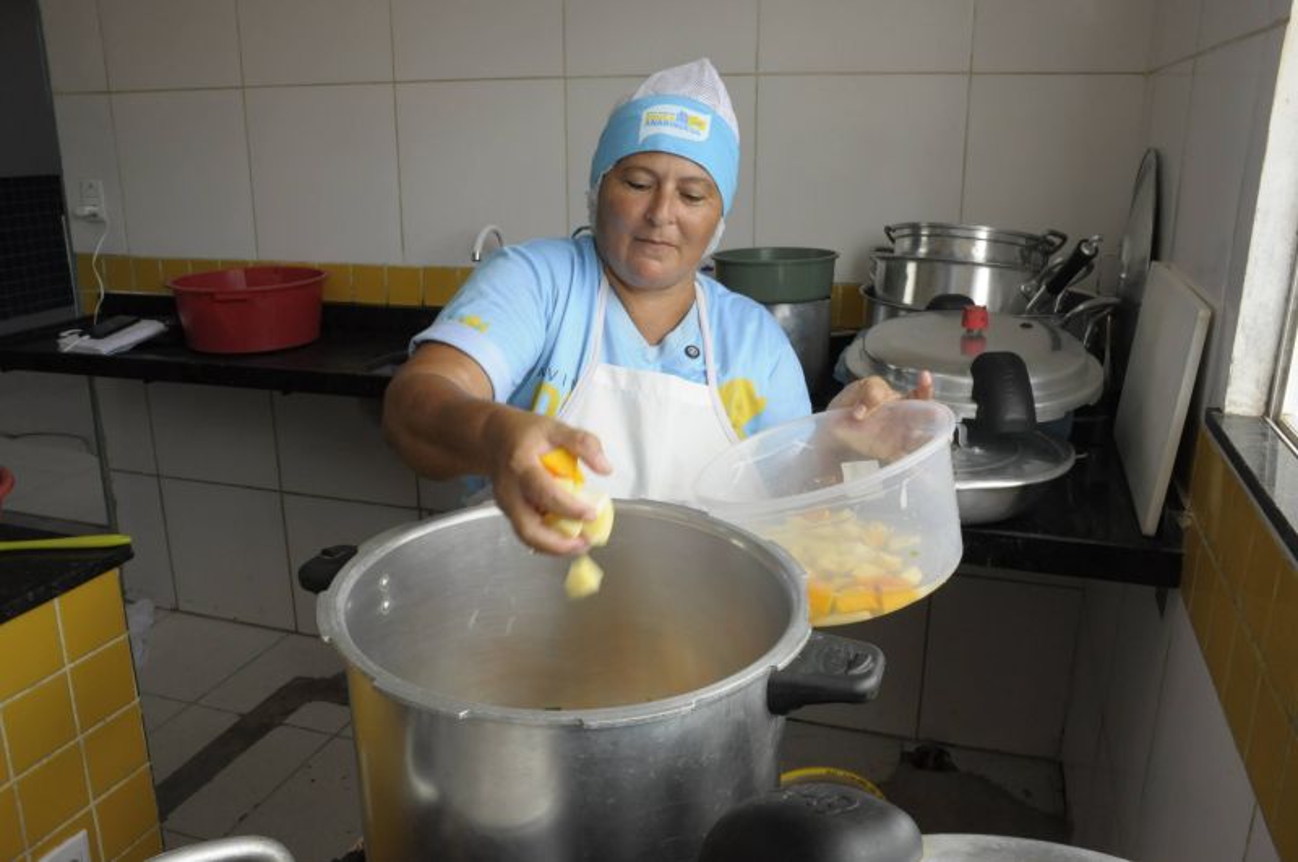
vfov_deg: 43.5
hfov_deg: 62.0
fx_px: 1080
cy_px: 431
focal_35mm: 30
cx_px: 649
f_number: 13
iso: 1000
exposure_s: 1/100
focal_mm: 20
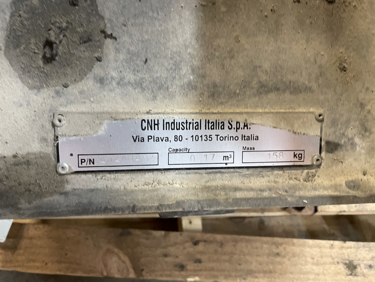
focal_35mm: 26
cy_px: 141
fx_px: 282
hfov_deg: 67.3
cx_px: 188
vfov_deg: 53.1
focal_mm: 4.2
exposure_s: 1/40
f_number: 1.6
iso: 500
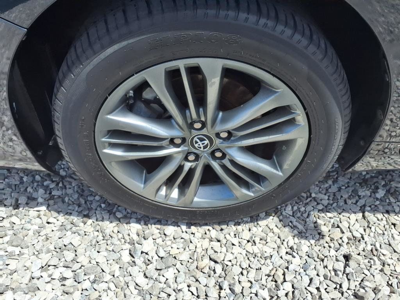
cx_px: 200
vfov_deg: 51.4
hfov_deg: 65.3
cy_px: 150
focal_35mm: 27
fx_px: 312
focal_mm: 3.58
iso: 40
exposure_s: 1/1667
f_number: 1.9
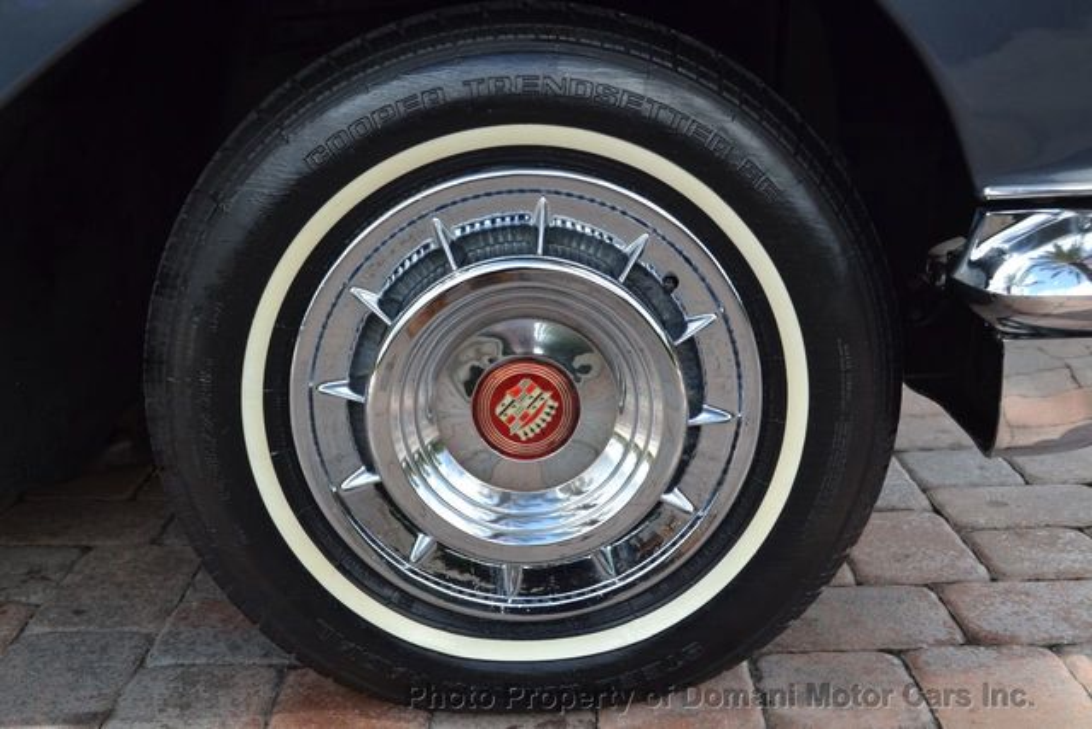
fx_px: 1274
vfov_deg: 31.9
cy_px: 364
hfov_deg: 46.4
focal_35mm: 42
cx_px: 546
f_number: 6.3
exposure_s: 1/100
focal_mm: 28
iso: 100
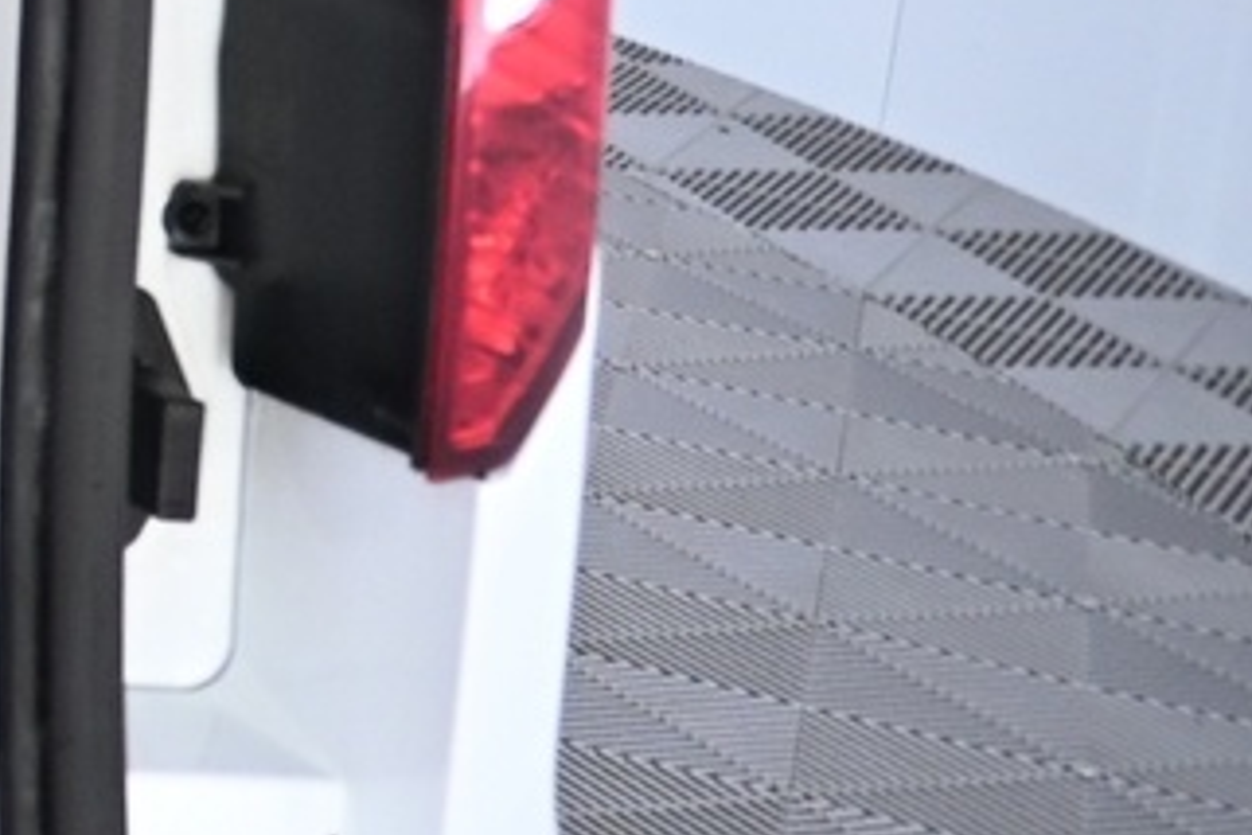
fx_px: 4208
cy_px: -531
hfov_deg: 12.6
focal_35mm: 121
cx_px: -1892
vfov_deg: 10.8
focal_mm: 16
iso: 800
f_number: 3.5
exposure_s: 1/25
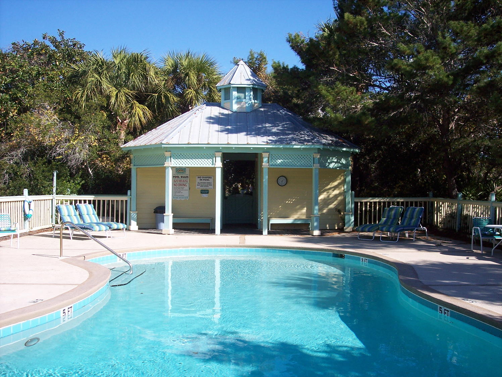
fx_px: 566
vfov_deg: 36.8
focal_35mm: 39
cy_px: 188
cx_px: 251
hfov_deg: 47.9
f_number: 4
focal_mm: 8
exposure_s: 1/750
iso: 100
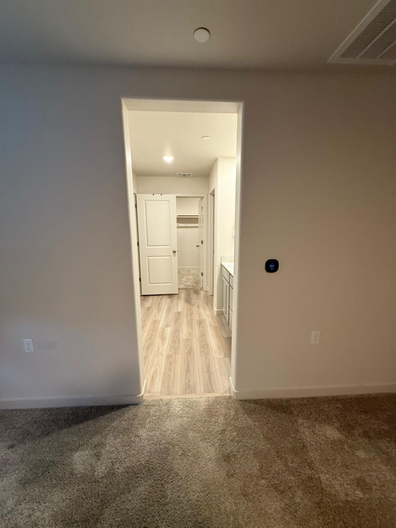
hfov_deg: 85.7
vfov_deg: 102.1
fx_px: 214
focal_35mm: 14
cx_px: 198
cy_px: 264
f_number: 2.2
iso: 200
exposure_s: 1/60
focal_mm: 2.22
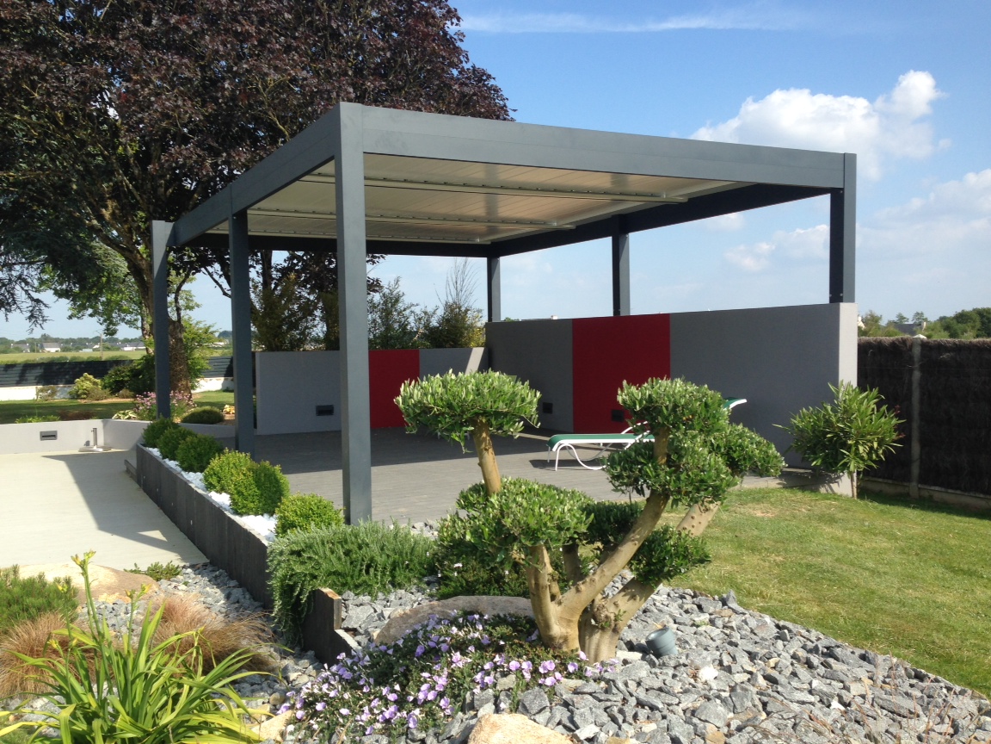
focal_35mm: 33
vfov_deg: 42.9
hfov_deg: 55.4
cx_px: 496
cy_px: 372
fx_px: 945
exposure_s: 1/1130
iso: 50
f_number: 2.4
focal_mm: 4.12
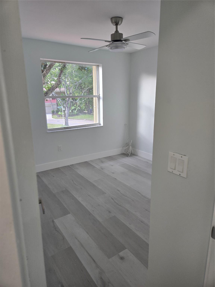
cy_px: 144
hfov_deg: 58.9
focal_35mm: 23
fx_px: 190
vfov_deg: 73.9
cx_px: 108
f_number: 1.8
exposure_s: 1/120
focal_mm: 5.4
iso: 100
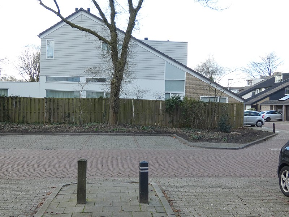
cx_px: 144
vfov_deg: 37.7
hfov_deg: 49.0
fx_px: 317
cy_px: 108
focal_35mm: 38
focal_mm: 6.8
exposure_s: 1/160
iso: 80
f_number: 3.5
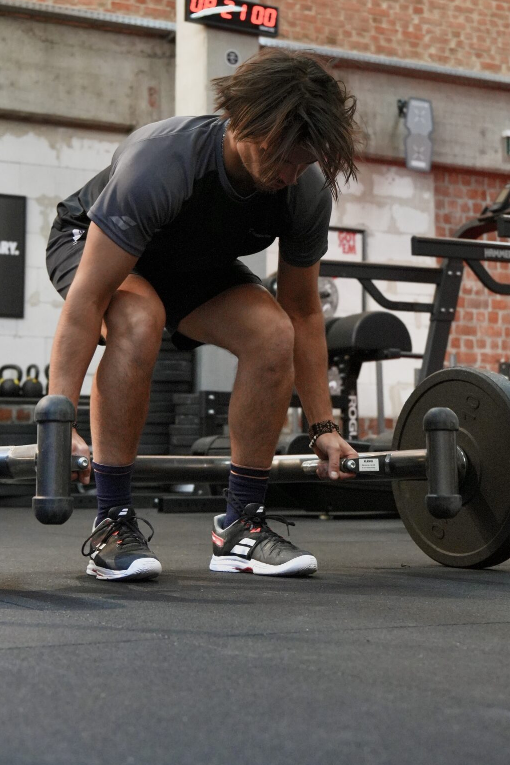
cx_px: 161
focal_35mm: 68
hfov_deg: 20.0
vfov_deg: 29.5
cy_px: 266
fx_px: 1441
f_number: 2.8
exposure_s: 1/100
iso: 800
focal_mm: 27
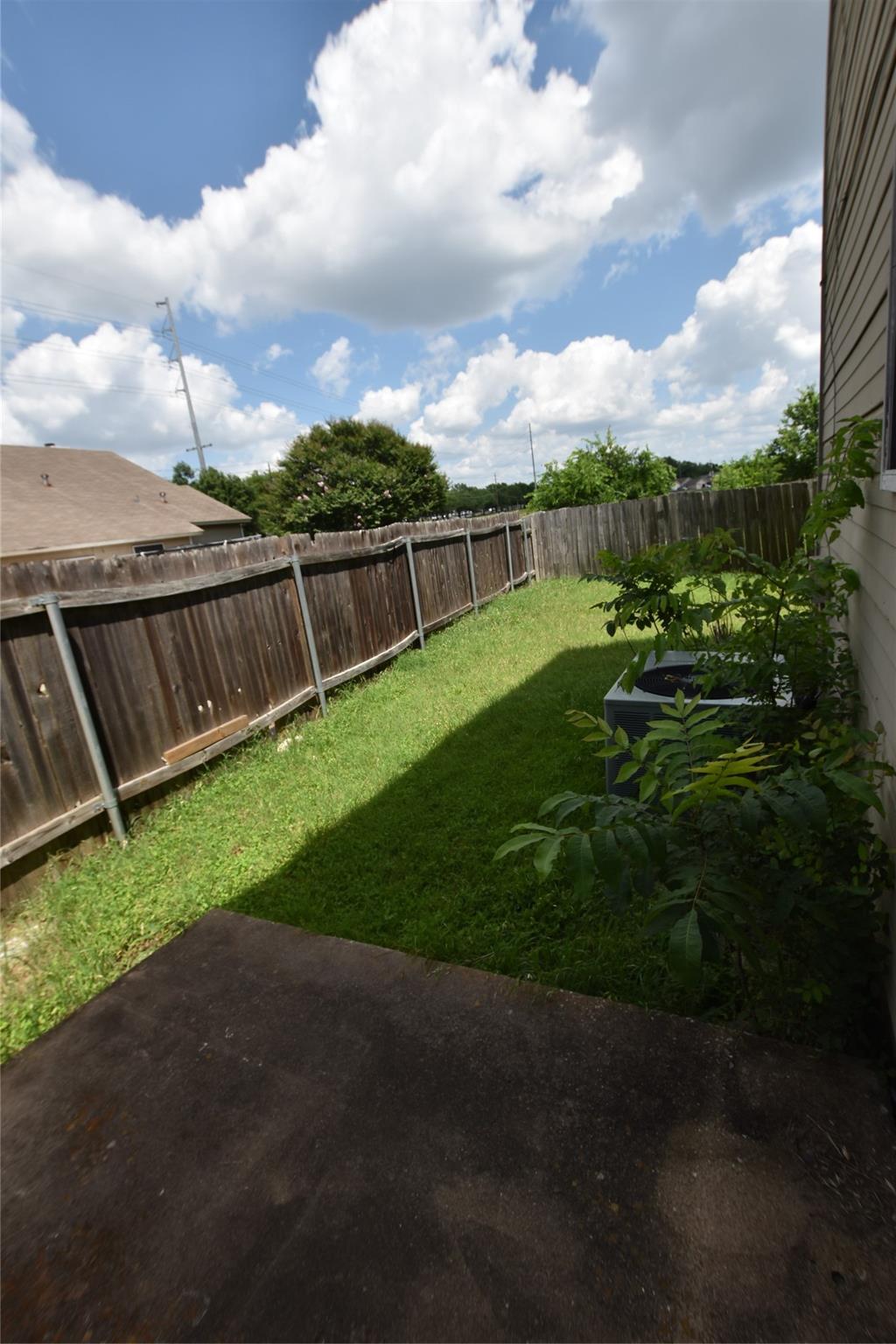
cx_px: 448
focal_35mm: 15
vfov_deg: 100.4
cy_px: 672
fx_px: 560
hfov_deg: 77.3
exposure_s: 1/250
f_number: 8
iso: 100
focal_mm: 10
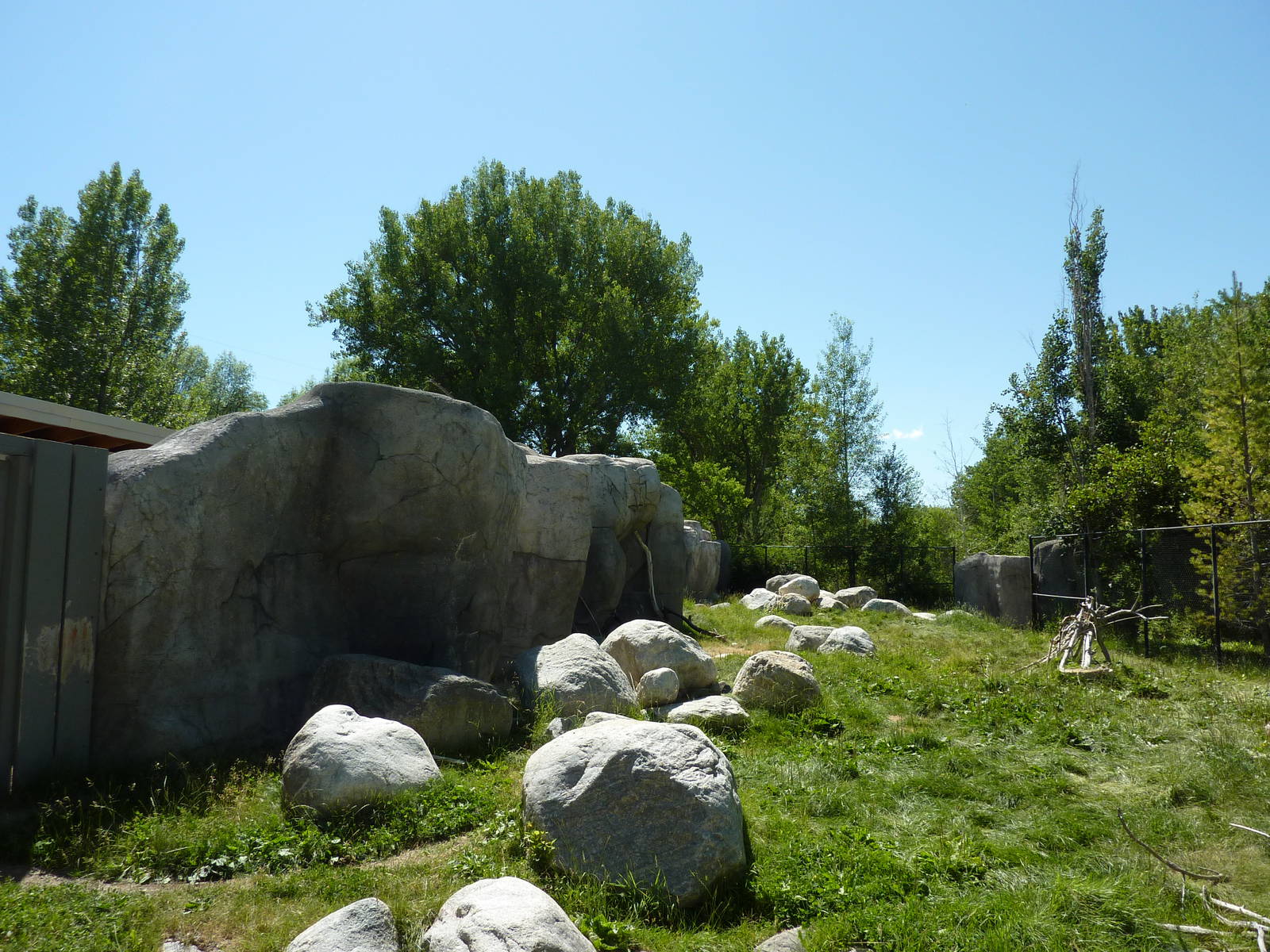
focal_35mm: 25
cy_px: 476
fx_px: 917
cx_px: 635
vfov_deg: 54.9
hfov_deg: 69.4
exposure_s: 1/640
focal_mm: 4.1
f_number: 3.5
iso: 80
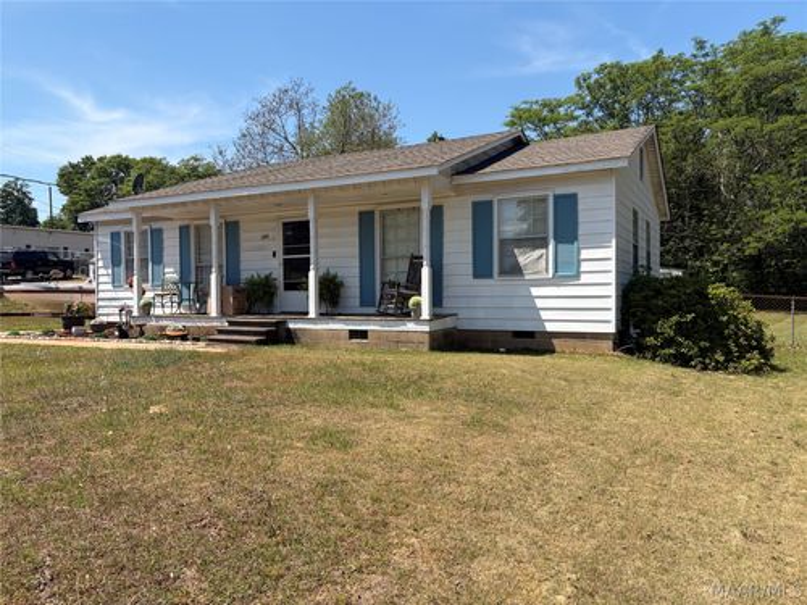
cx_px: 404
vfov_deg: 53.1
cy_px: 302
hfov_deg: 67.3
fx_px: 606
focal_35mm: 26
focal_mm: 5.96
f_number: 1.6
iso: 50
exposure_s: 1/2985
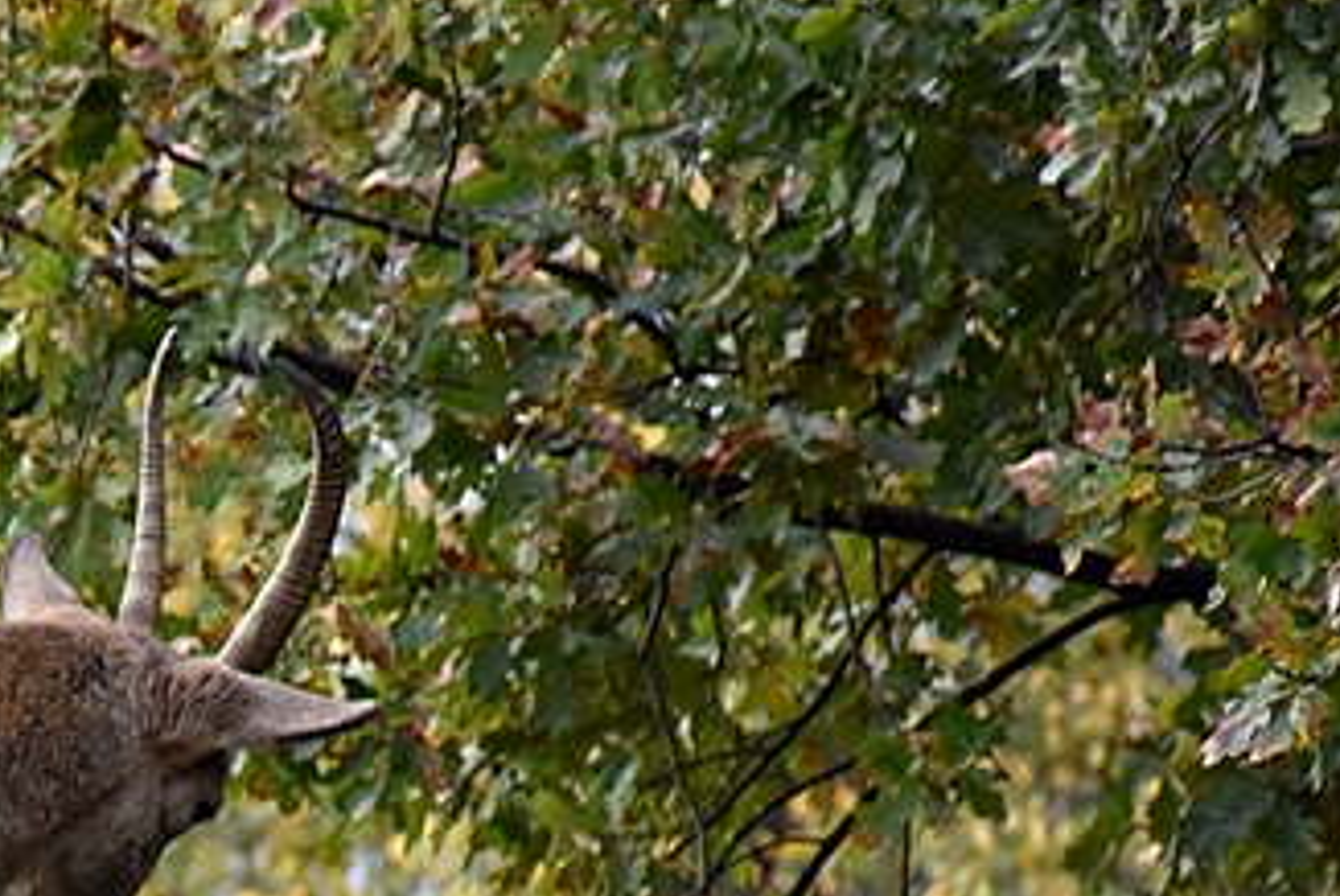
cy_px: 956
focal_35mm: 574
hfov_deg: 3.6
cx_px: -678
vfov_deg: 2.4
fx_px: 21384
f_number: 5.6
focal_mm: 122
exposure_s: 1/250
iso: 800
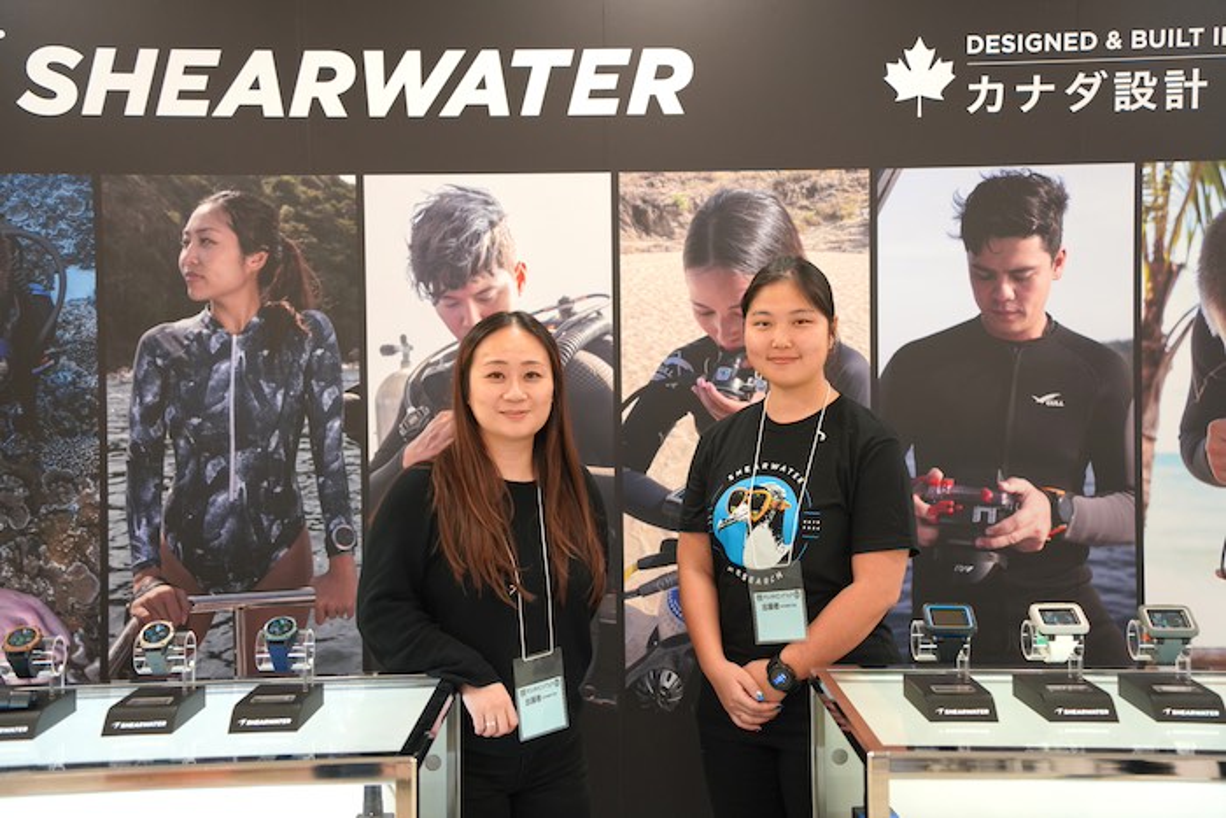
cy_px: 409
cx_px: 613
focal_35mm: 44
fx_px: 1499
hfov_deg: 44.5
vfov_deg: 30.5
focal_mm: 44
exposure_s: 1/160
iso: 1250
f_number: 4
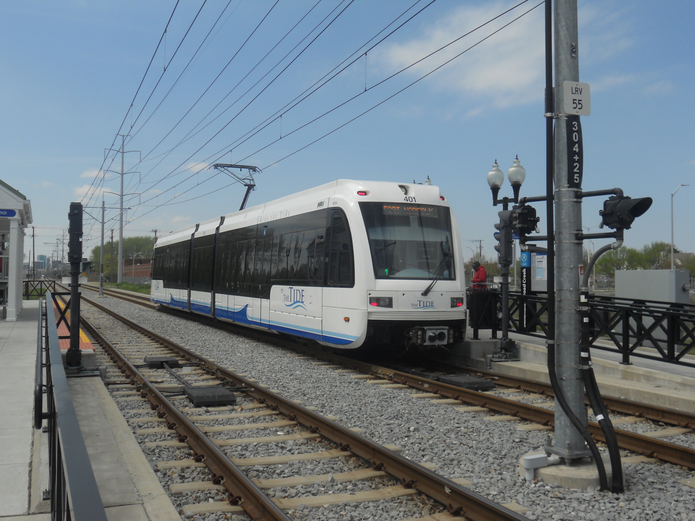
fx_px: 763
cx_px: 348
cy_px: 260
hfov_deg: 49.0
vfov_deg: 37.7
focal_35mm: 38
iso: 80
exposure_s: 1/1250
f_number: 3.9
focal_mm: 6.9
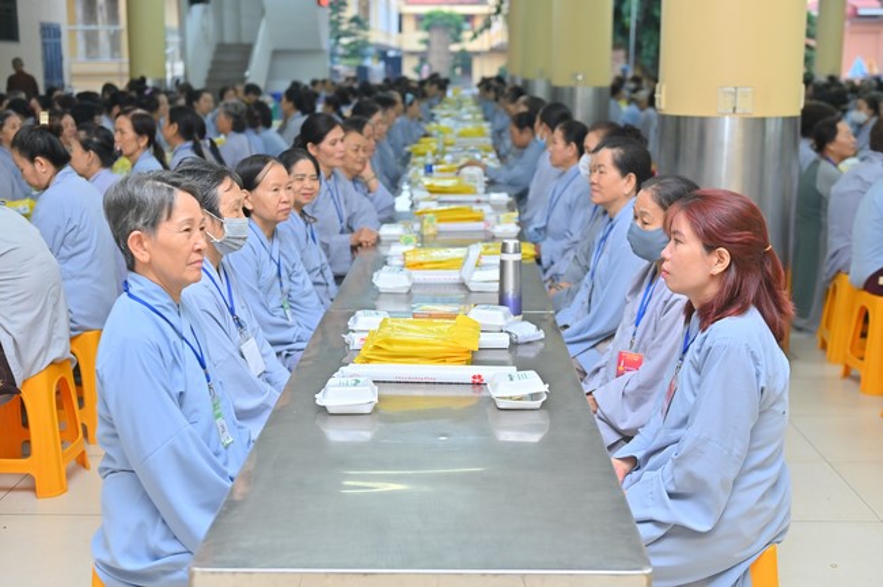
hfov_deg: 41.2
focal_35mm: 48
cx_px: 442
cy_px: 294
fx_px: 1176
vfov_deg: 28.0
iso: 640
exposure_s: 1/160
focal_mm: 48
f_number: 3.2
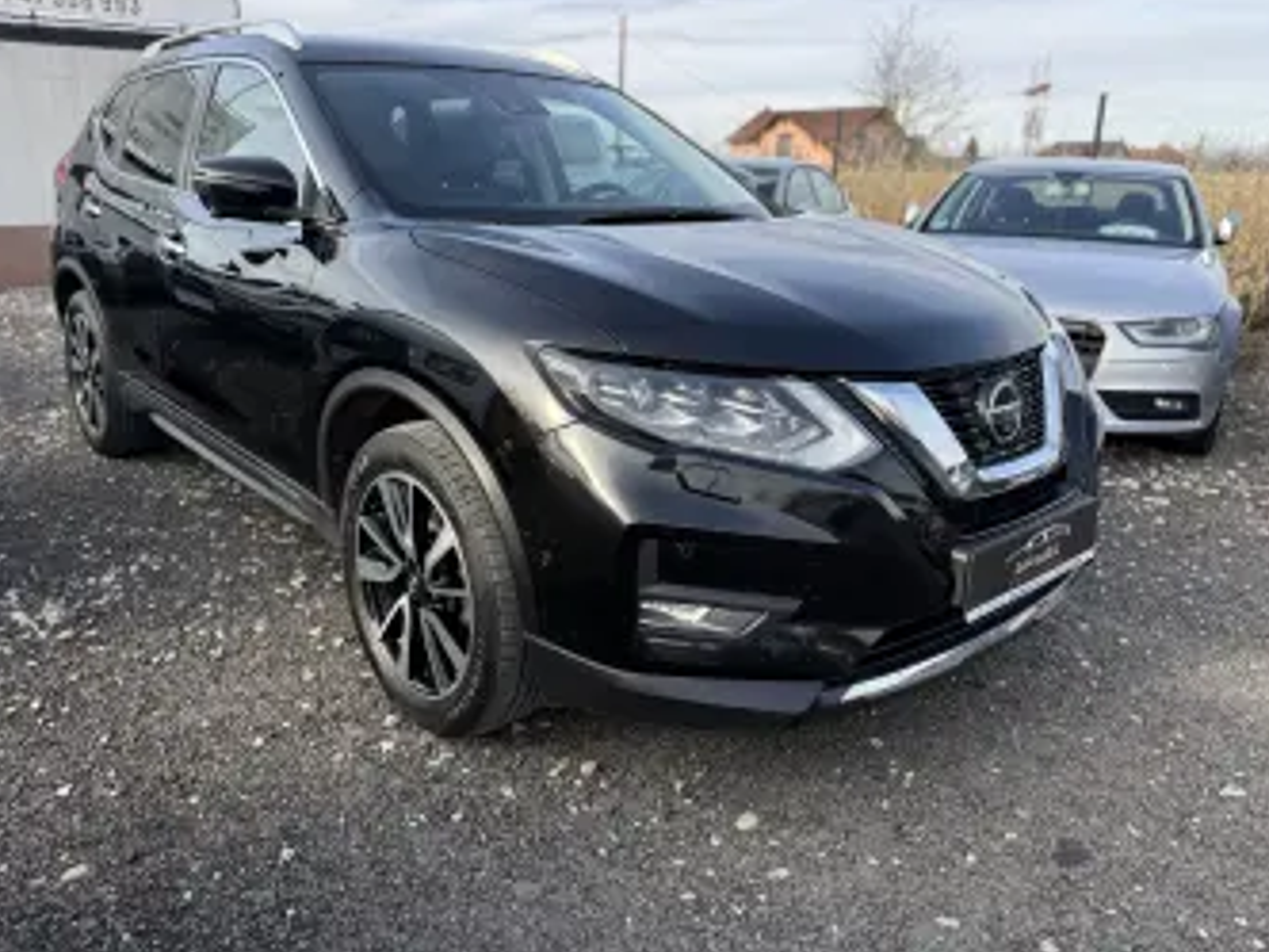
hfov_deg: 67.2
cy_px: 444
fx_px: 953
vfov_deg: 53.0
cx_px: 592
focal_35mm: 26
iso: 100
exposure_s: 1/1106
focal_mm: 6.76
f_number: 1.78
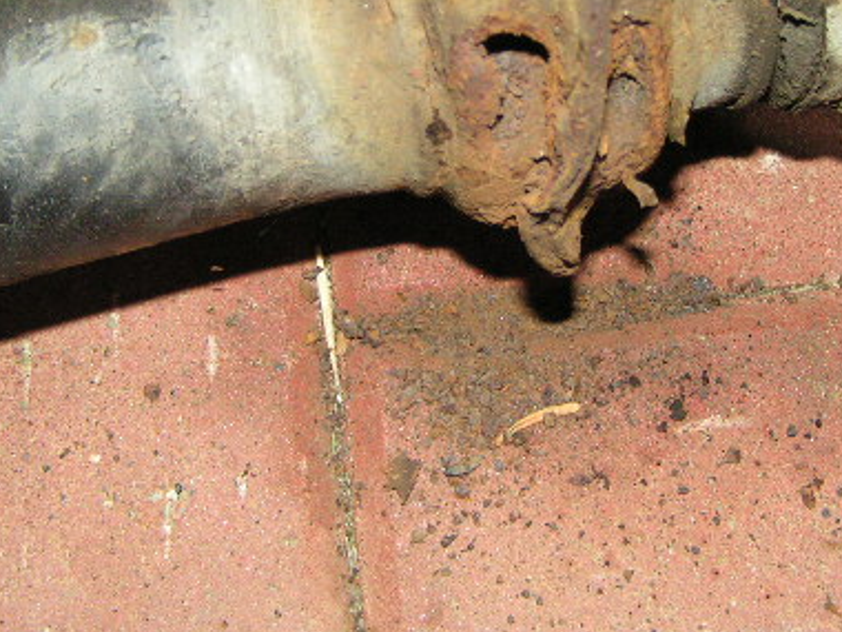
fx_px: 1557
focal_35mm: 64
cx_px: 545
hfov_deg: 30.1
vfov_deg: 22.6
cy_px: 135
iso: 200
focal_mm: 6.3
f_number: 2.8
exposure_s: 1/40
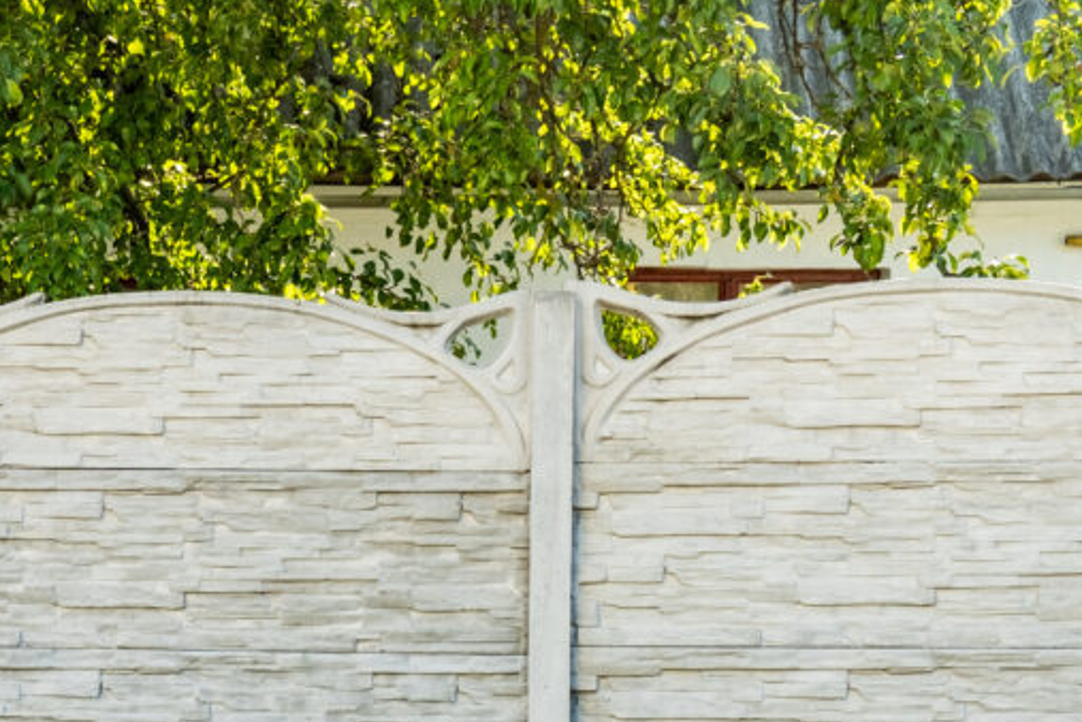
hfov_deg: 21.0
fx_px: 2855
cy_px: 507
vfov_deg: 14.4
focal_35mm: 95
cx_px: 83
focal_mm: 31.5
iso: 160
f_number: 3.6
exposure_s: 1/640
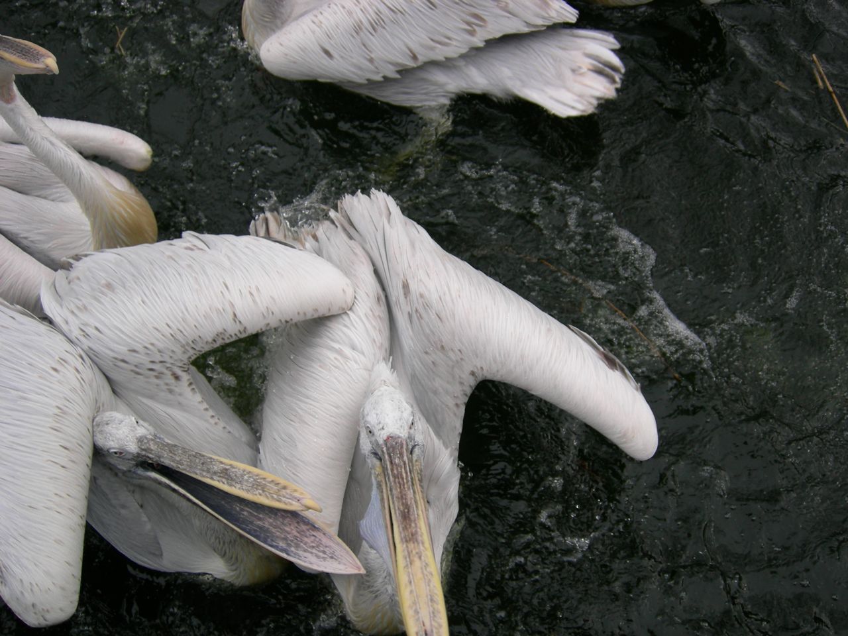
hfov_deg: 49.0
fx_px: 931
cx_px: 424
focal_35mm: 38
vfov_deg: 37.7
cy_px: 318
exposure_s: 1/550
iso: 64
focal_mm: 8
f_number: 2.8
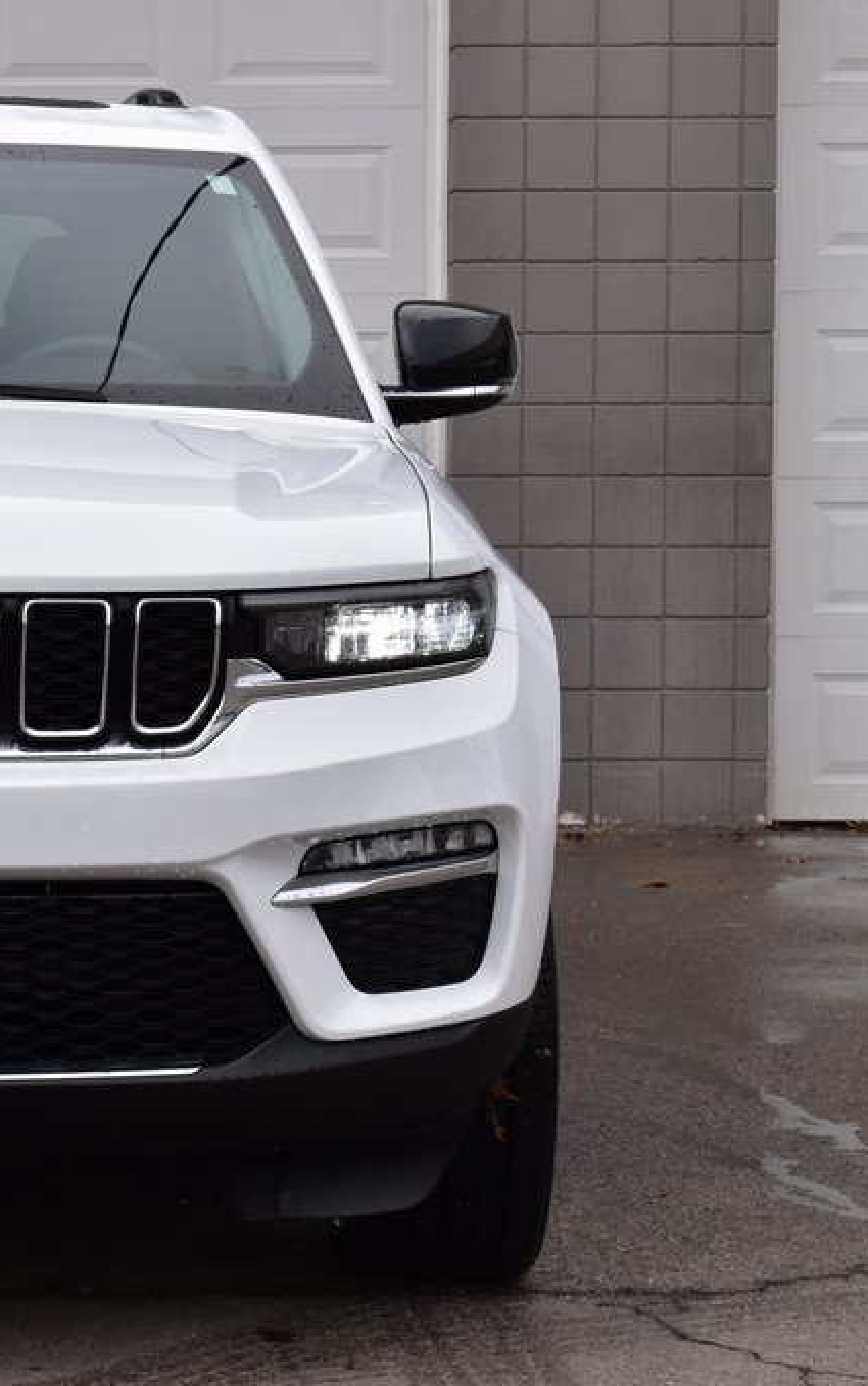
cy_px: 695
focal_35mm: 127
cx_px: -135
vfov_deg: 16.5
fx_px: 4793
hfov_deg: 10.2
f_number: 10
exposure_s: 1/250
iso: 400
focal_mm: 55
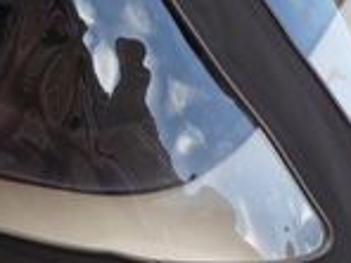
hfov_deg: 17.4
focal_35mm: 108
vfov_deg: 13.2
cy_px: -78
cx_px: -71
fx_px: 1095
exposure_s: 1/100
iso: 100
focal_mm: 4.3
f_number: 3.3
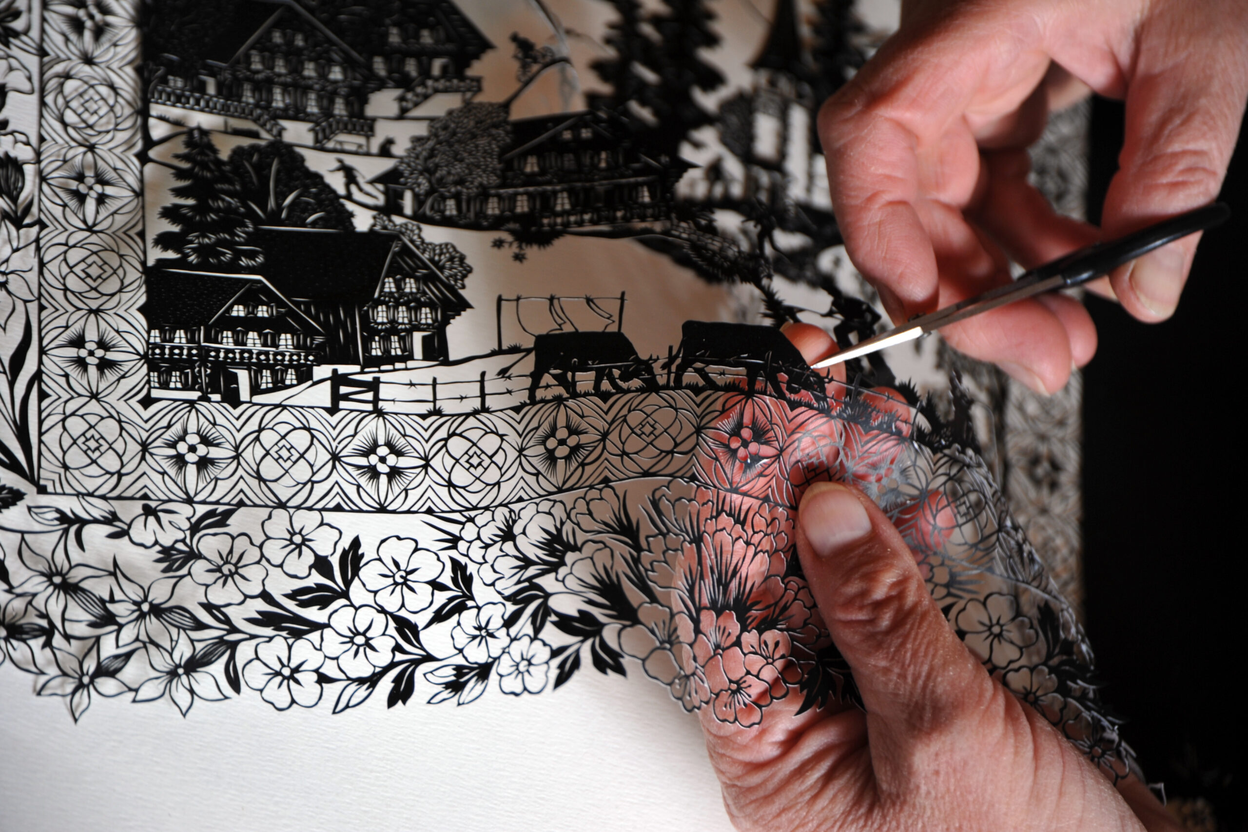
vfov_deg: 11.4
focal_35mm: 120
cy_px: 416
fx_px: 4160
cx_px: 624
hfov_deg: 17.1
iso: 400
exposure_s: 1/10
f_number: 5.6
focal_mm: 120
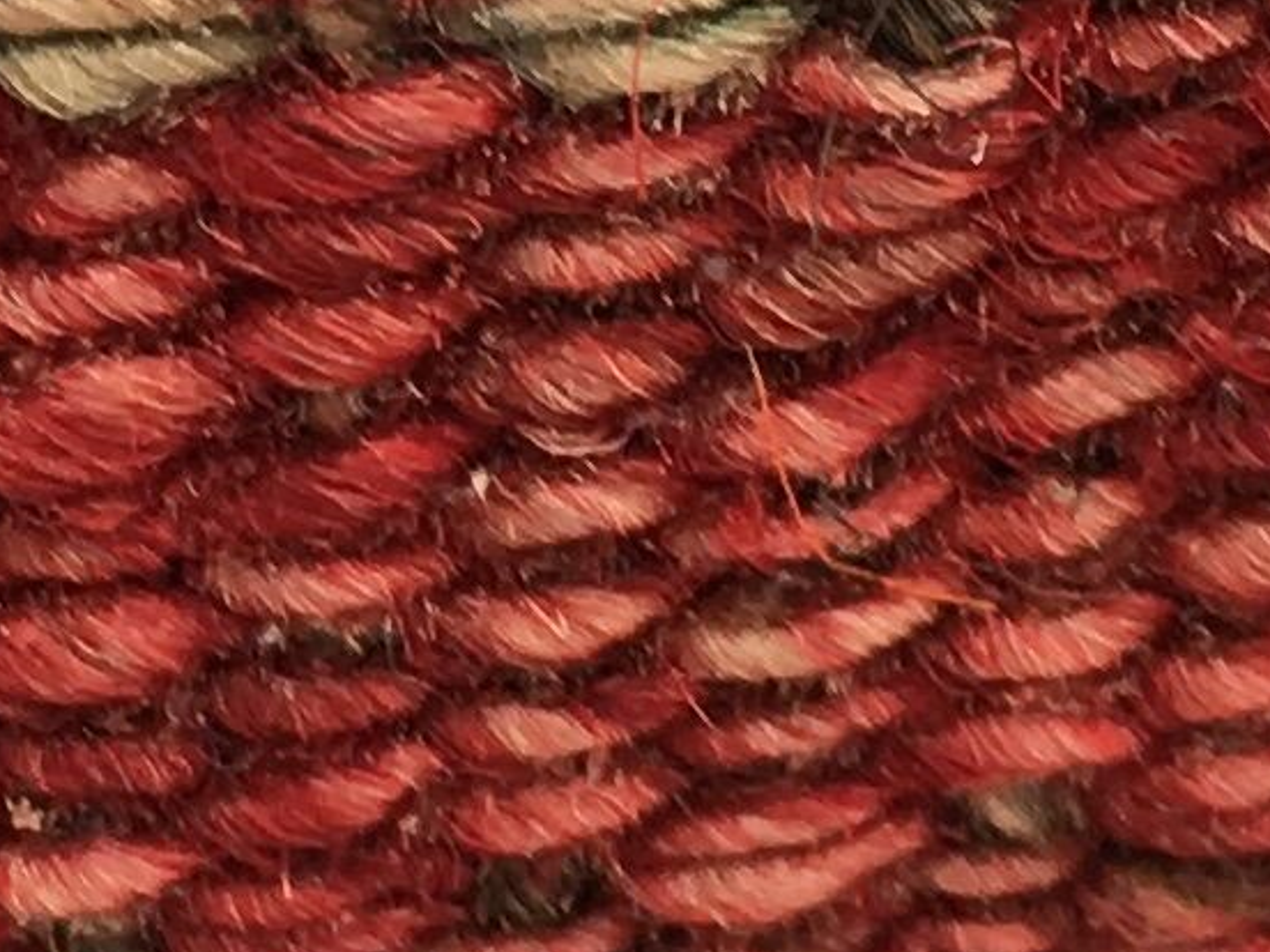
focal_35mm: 212
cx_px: 230
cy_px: 85
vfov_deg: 7.0
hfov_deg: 9.3
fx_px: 7778
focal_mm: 4.15
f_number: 2.2
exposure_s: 1/50
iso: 25
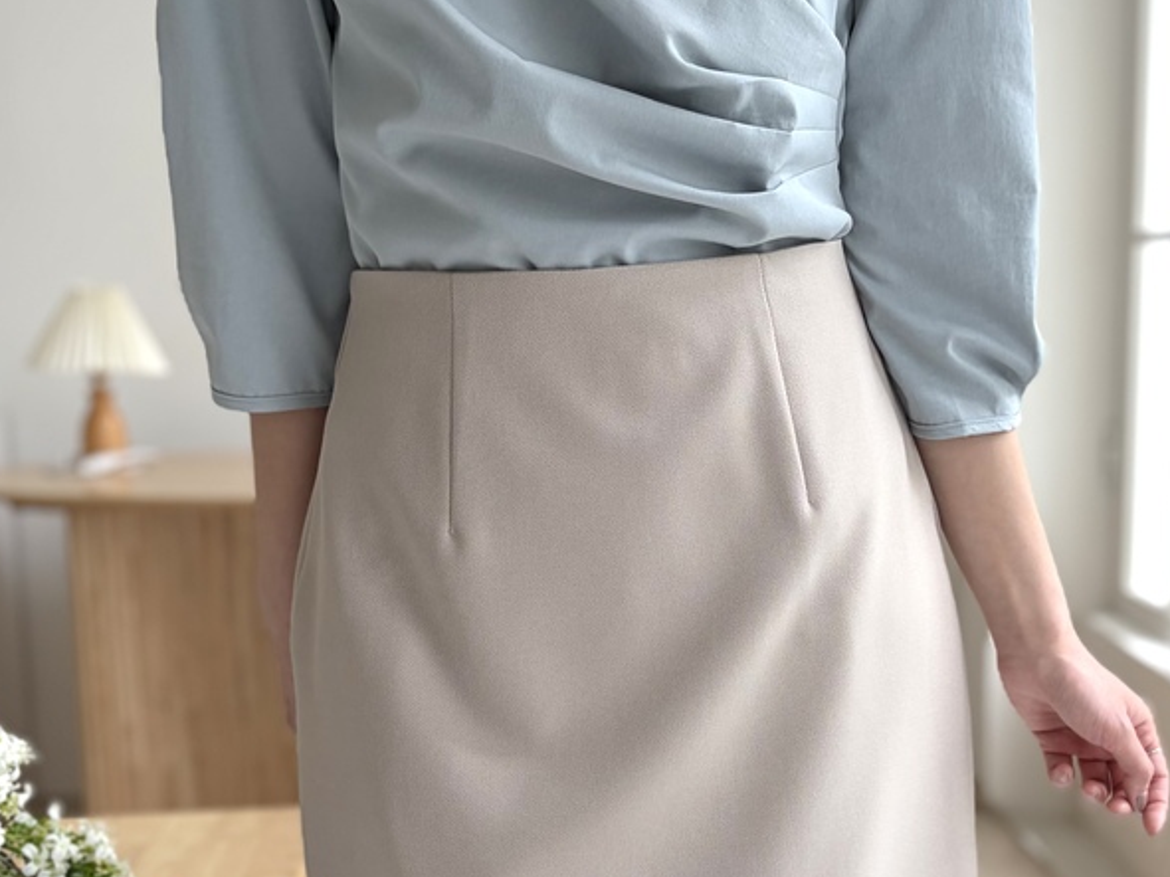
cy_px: 344
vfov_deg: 32.7
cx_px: 570
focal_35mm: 44
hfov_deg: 43.0
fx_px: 1487
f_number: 1.6
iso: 40
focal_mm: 5.96
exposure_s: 1/146
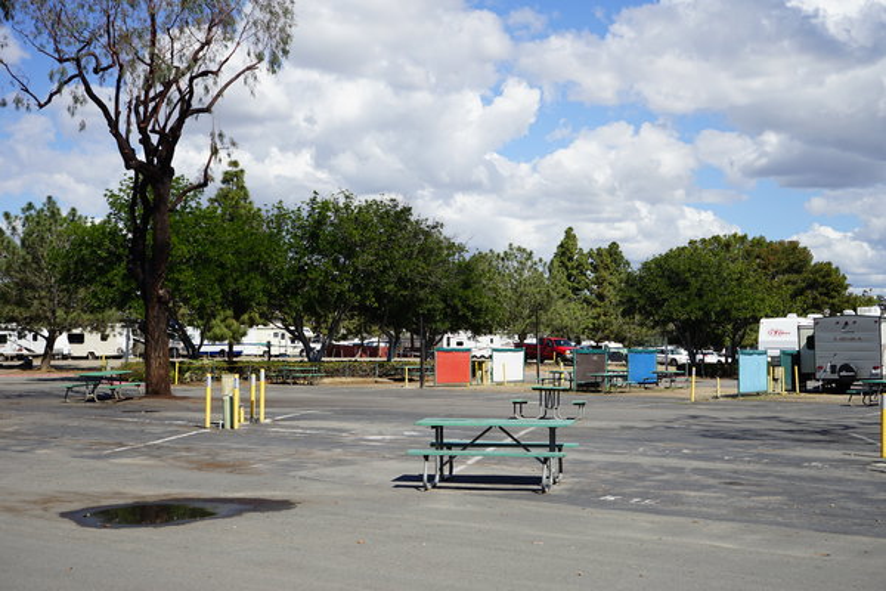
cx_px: 443
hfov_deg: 41.9
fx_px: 1157
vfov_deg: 28.6
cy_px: 296
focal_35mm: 47
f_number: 11
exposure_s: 1/160
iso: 100
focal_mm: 47
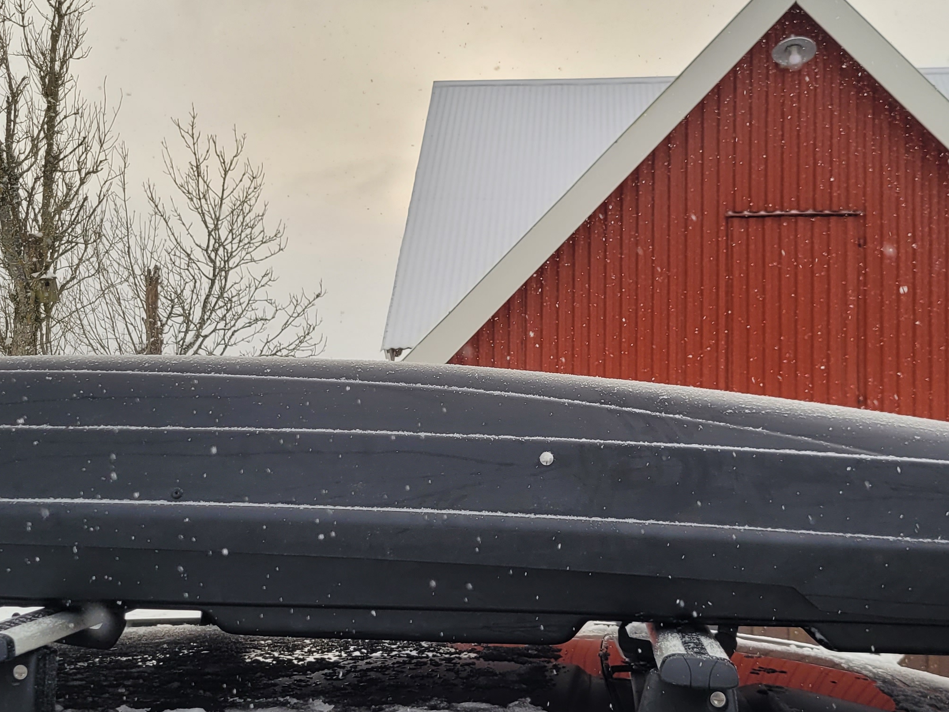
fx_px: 1426
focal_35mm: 52
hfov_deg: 36.8
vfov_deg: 27.9
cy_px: 453
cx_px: 491
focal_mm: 5.4
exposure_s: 1/713
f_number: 1.8
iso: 40
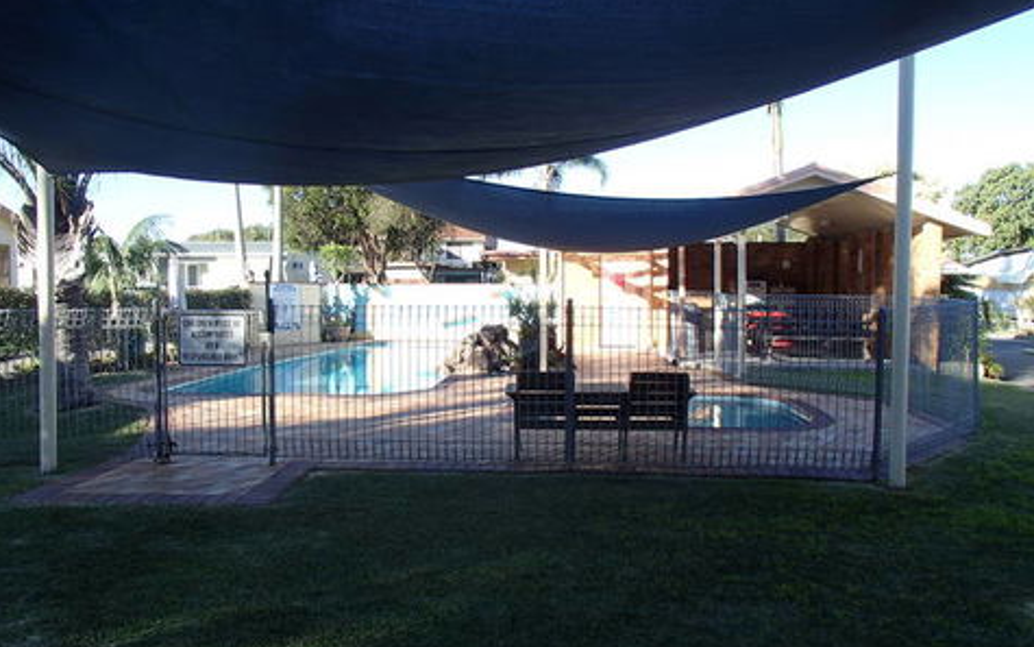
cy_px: 331
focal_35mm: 30
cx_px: 514
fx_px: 845
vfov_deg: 41.8
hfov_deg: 62.9
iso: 100
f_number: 3.9
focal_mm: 5
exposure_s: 1/250
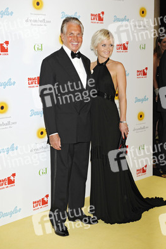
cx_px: 83
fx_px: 394
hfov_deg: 23.8
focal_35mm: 57
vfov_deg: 35.1
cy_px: 125
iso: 1000
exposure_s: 1/160
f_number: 5.6
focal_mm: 56
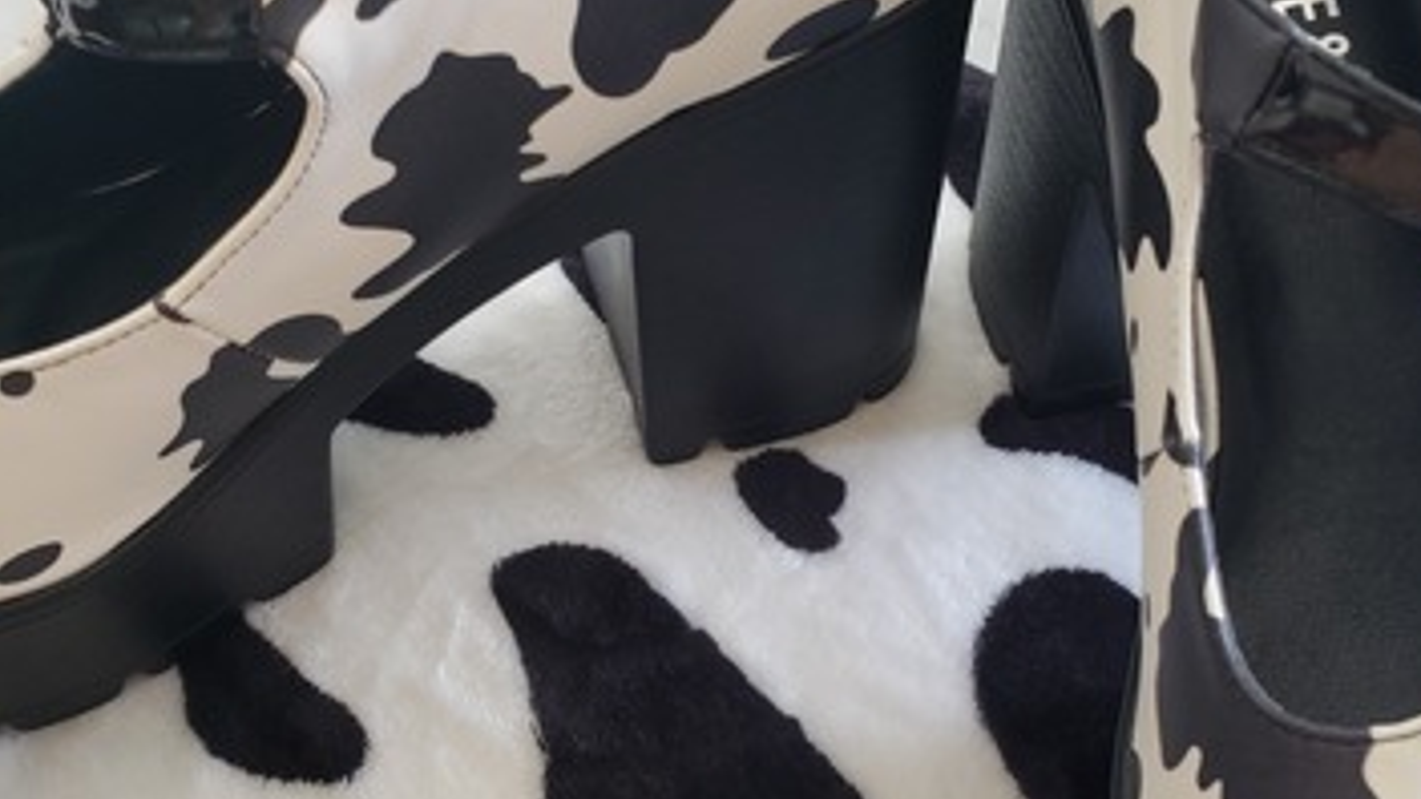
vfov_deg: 40.2
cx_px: 723
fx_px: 1093
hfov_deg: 66.1
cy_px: 408
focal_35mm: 29
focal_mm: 4.3
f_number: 2.4
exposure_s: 1/50
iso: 160
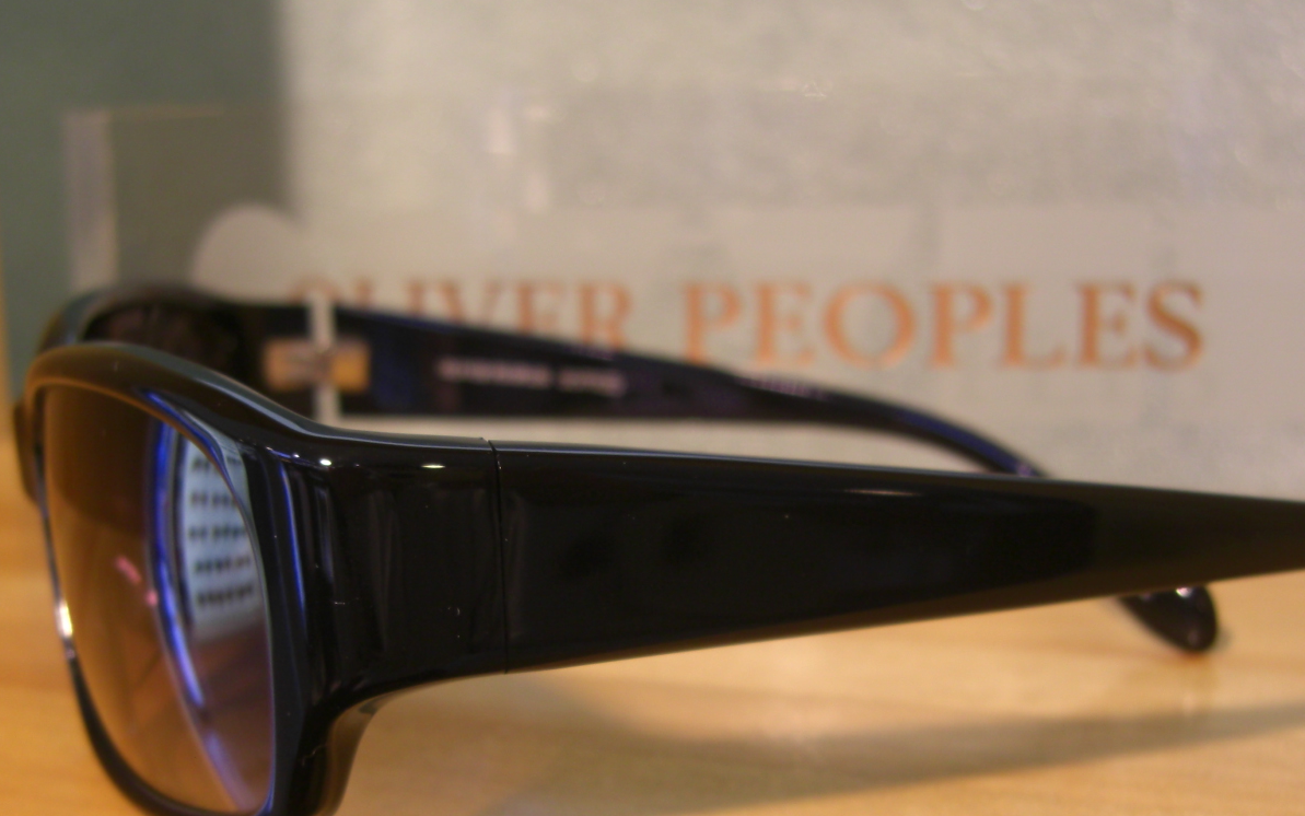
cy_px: 598
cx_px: 563
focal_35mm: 54
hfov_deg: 37.5
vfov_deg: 23.8
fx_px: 1921
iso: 100
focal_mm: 7.9
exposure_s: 1/50
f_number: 2.8
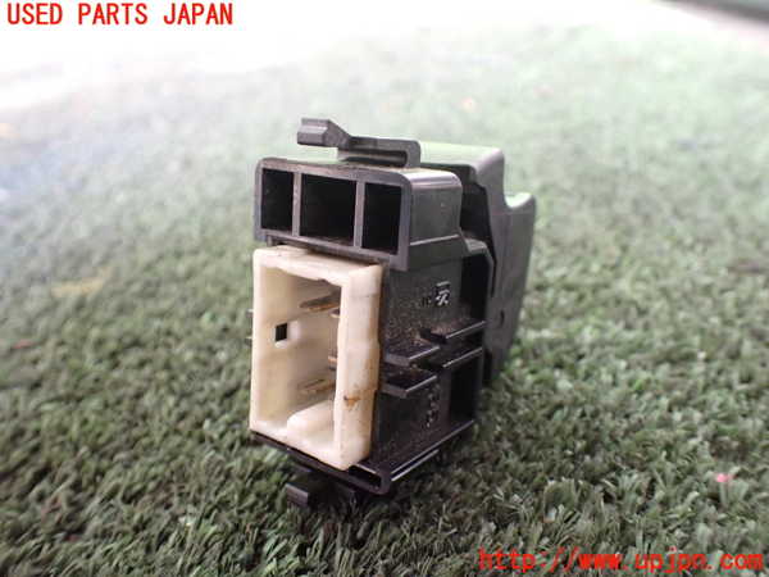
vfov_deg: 46.8
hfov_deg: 60.0
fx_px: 666
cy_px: 288
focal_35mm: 30
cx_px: 384
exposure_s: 1/80
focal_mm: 5.4
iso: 800
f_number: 2.3
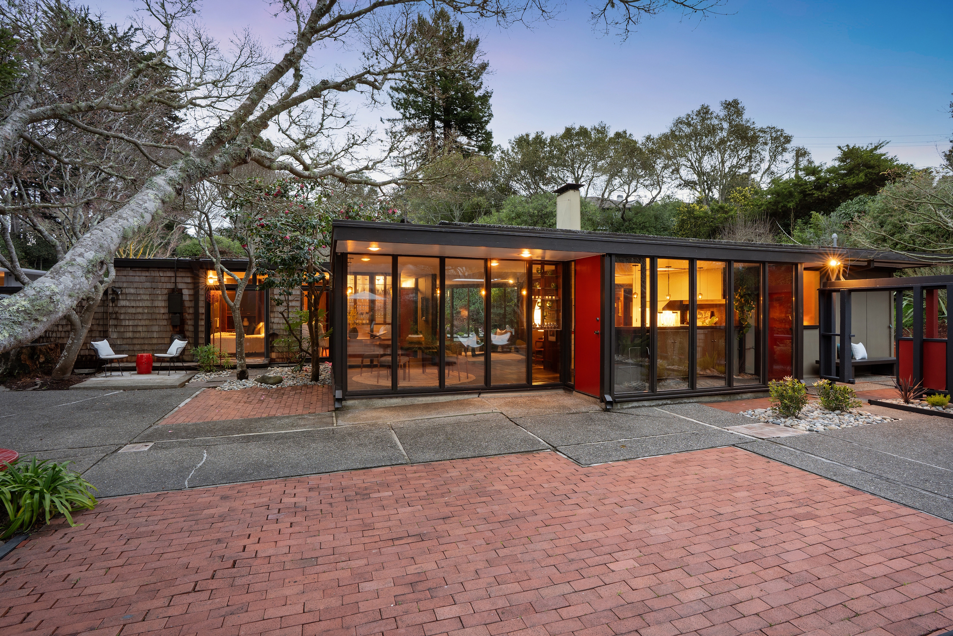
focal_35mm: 18
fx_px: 476
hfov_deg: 90.0
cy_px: 318
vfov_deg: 67.4
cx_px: 476
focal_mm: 18
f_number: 9.5
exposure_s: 4
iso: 320
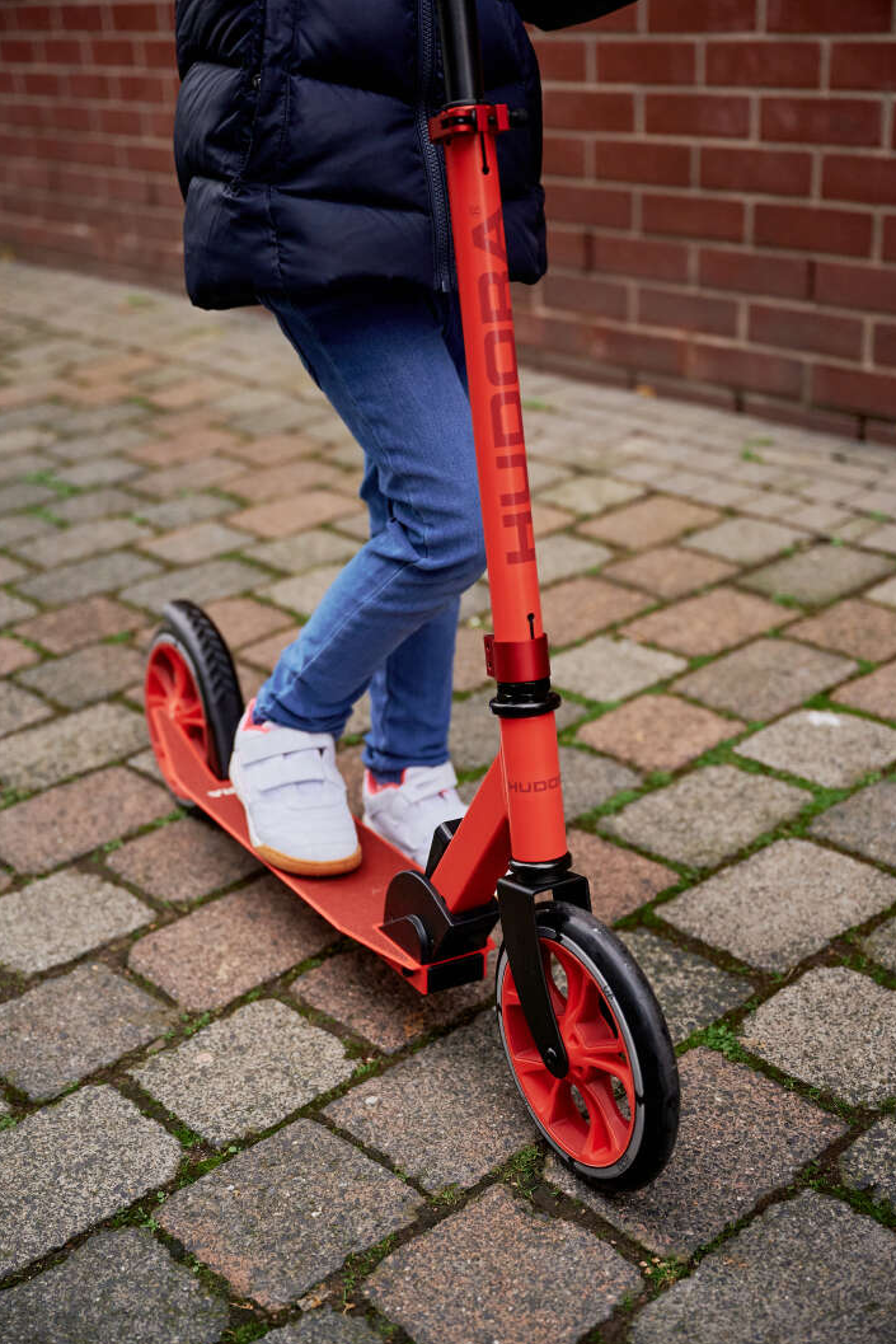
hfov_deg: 30.5
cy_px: 666
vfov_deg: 44.5
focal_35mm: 44
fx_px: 1642
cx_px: 444
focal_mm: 43
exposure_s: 1/500
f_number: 2.8
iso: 1600
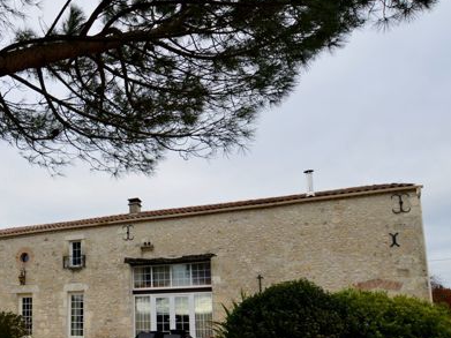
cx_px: 127
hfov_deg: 64.3
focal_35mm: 26
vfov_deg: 51.7
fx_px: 339
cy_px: 235
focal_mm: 10
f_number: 5.6
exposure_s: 1/125
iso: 100
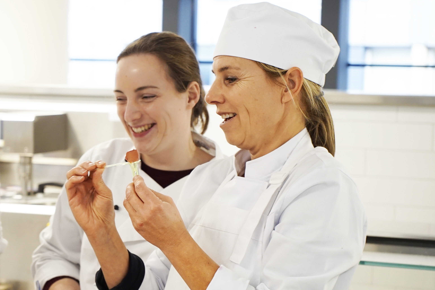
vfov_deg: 26.5
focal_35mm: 51
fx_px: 616
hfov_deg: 38.9
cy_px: 145
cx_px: 218
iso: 1250
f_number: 4.5
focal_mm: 51
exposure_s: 1/60
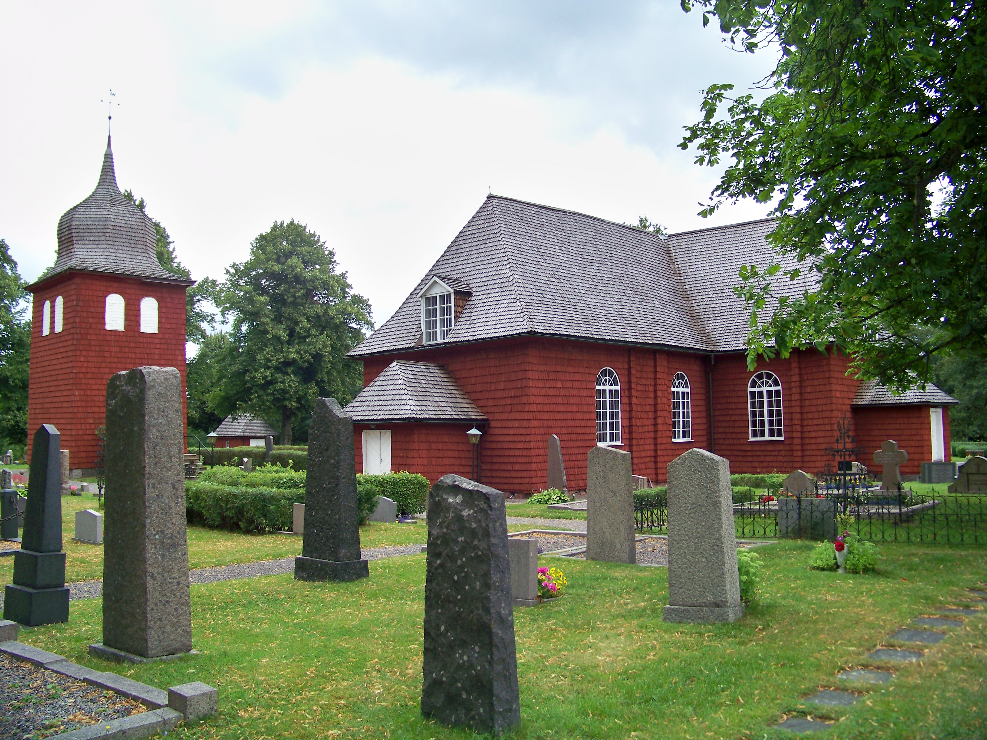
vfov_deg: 42.9
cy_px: 370
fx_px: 941
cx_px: 494
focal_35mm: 33
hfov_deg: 55.4
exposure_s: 1/160
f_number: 2.8
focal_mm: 5.85
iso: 160
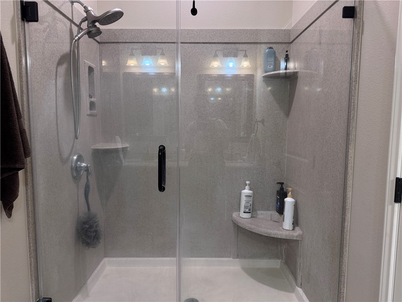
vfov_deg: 56.8
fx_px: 279
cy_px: 151
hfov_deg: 71.6
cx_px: 201
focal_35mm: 24
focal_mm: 6.76
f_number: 1.78
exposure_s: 1/60
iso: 125
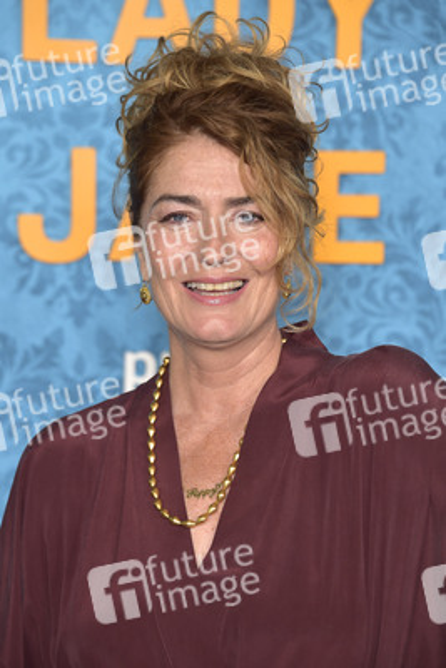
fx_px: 2785
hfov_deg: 9.2
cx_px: 223
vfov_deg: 13.7
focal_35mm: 150
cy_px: 334
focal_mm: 150
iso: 640
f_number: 6.3
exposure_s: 1/200
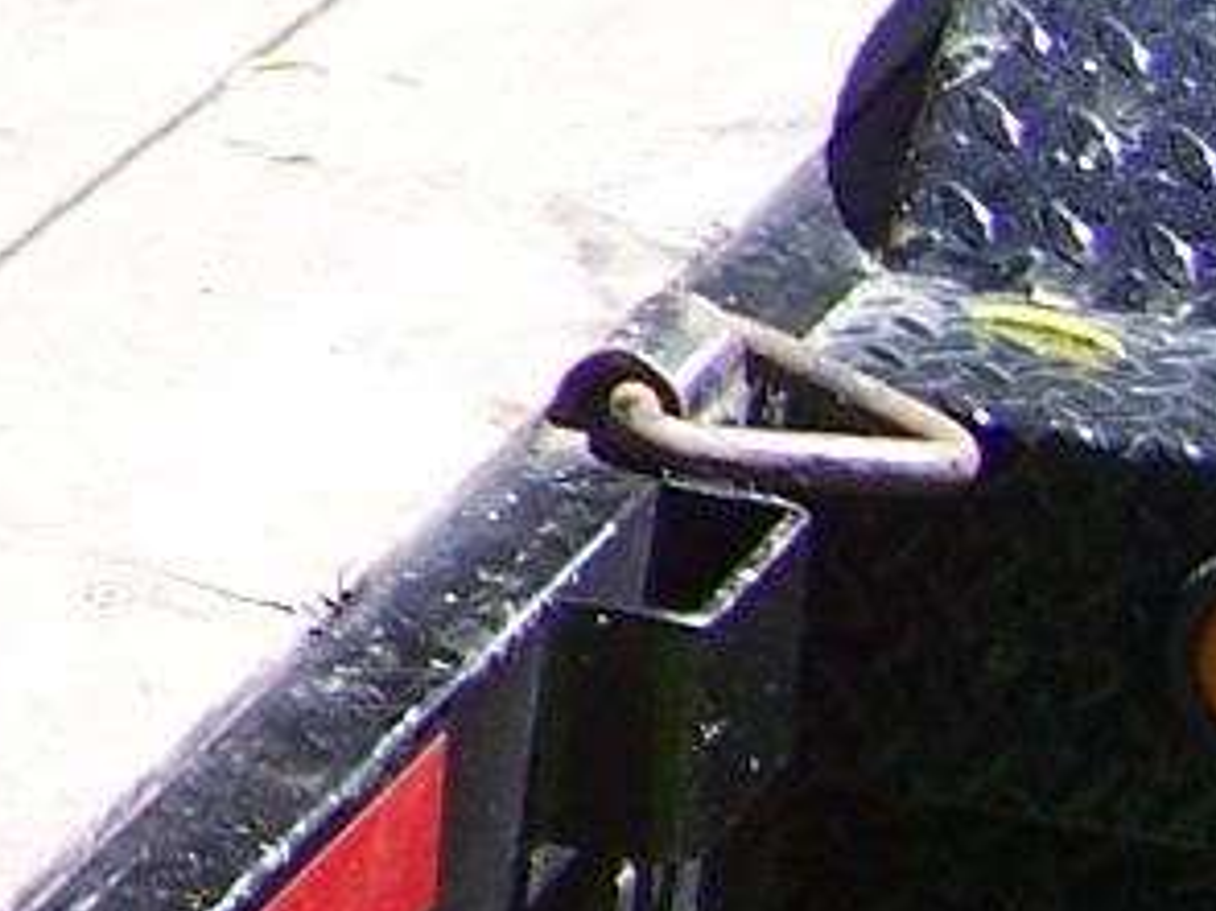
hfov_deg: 6.8
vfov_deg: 5.5
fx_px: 9270
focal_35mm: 264
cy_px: -960
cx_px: -2308
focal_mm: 6.3
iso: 64
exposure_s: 1/250
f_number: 2.8
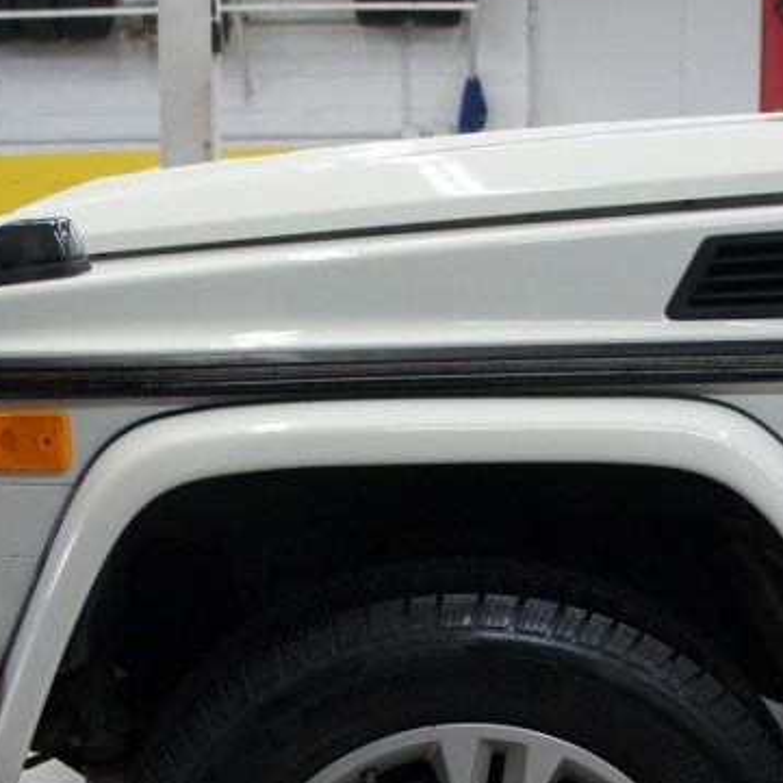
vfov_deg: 26.2
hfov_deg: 26.4
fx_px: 1663
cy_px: 565
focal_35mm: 65
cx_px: 471
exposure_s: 1/100
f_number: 3.5
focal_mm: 18
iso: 800
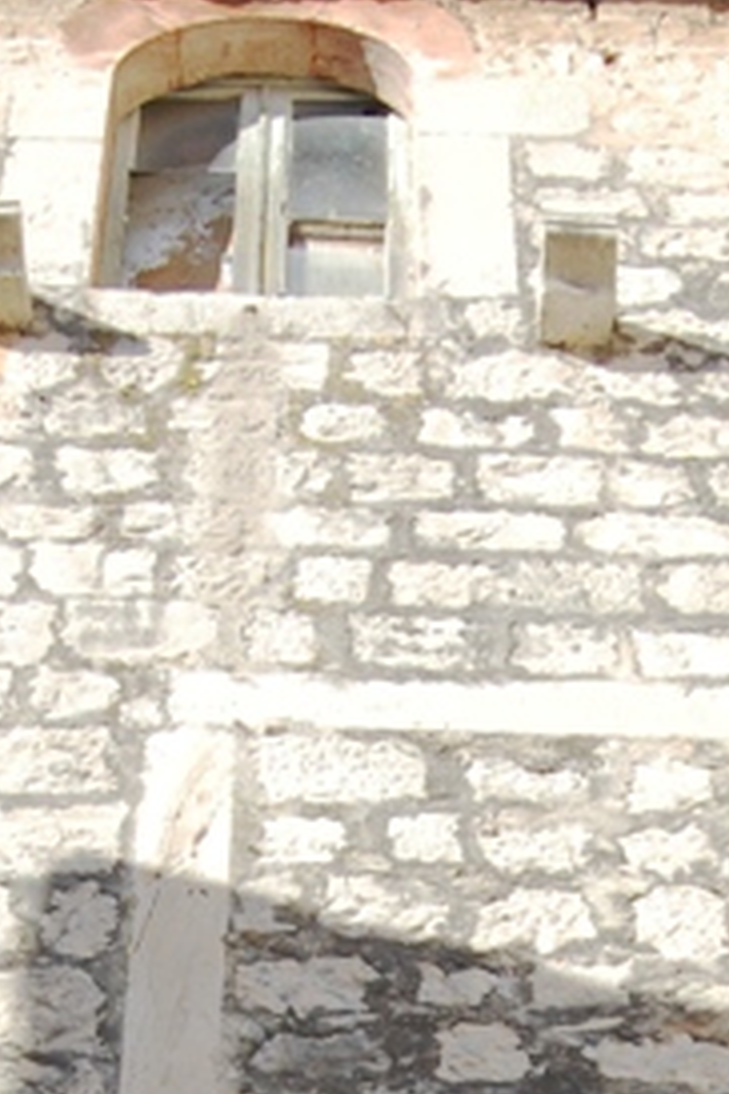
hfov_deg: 11.1
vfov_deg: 15.7
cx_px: 541
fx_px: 3736
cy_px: 1471
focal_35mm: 123
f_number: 10
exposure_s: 1/200
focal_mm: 28
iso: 400
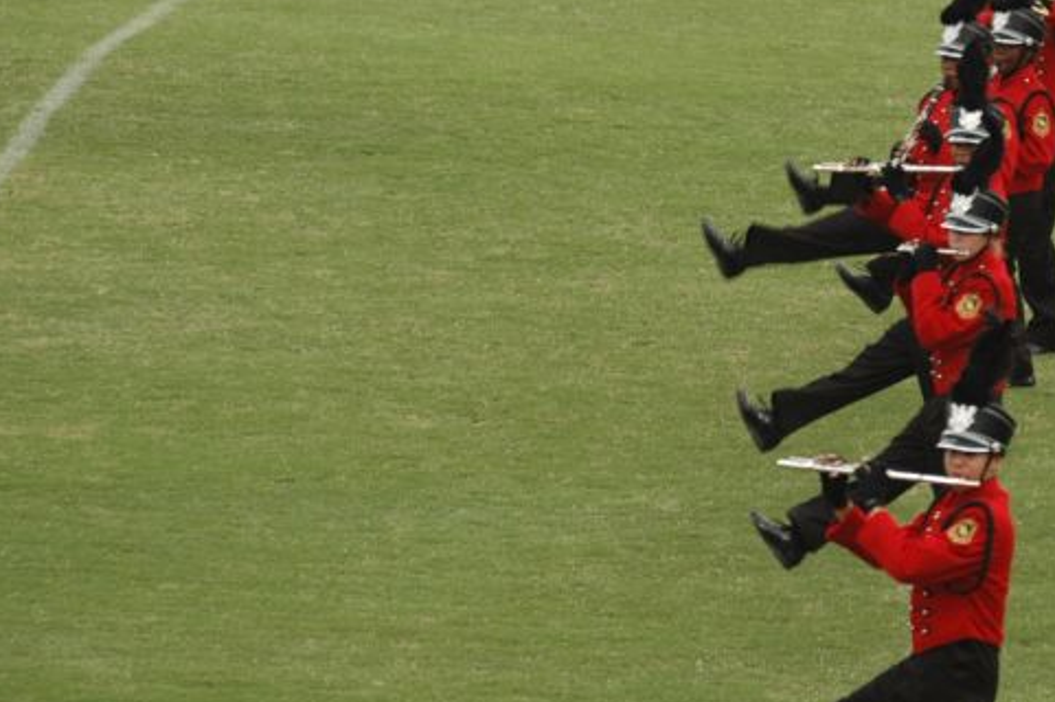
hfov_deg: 5.0
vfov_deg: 3.3
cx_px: 923
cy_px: 340
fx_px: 12153
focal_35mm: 415
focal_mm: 130
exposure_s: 1/60
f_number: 5.6
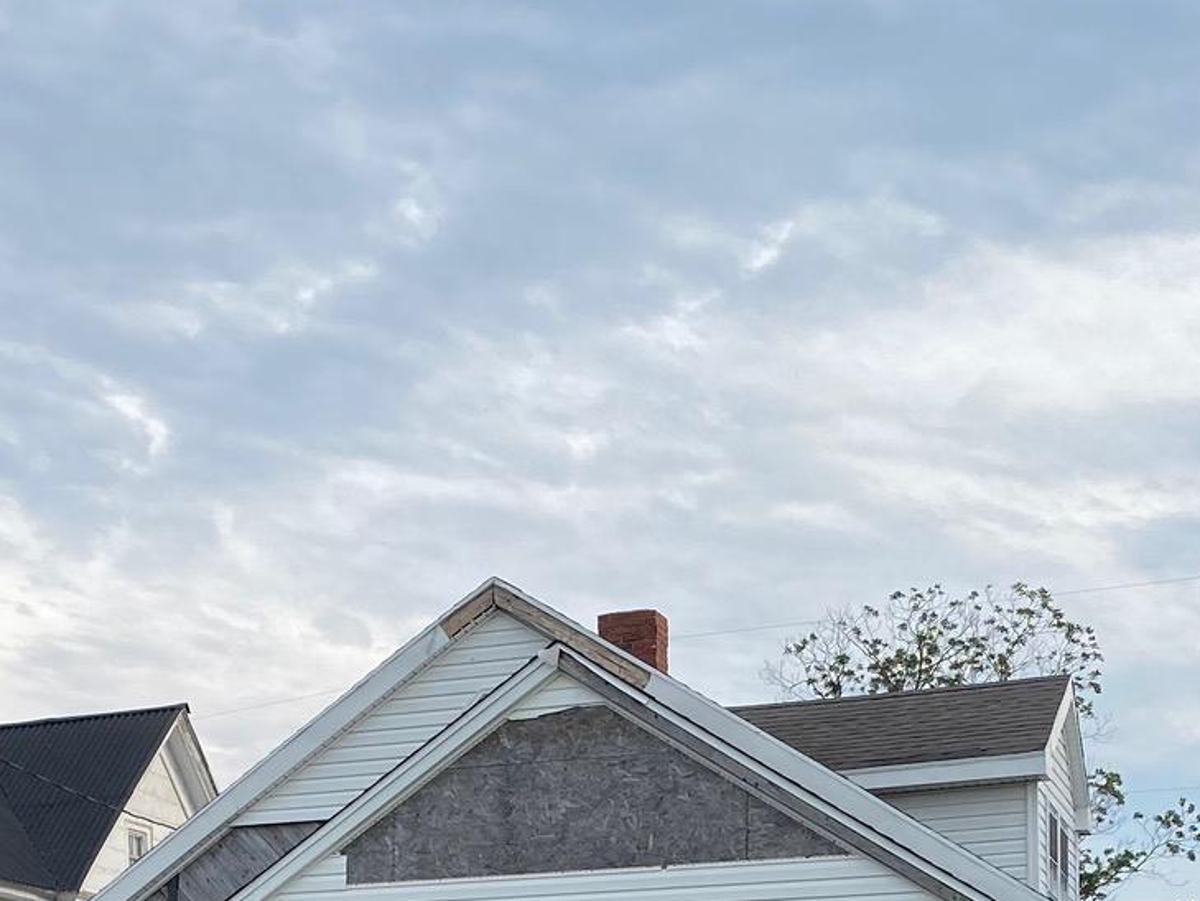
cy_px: 1249
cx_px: 290
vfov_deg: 18.4
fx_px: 2531
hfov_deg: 26.3
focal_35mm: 73
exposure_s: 1/767
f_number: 1.8
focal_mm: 4.25
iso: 32
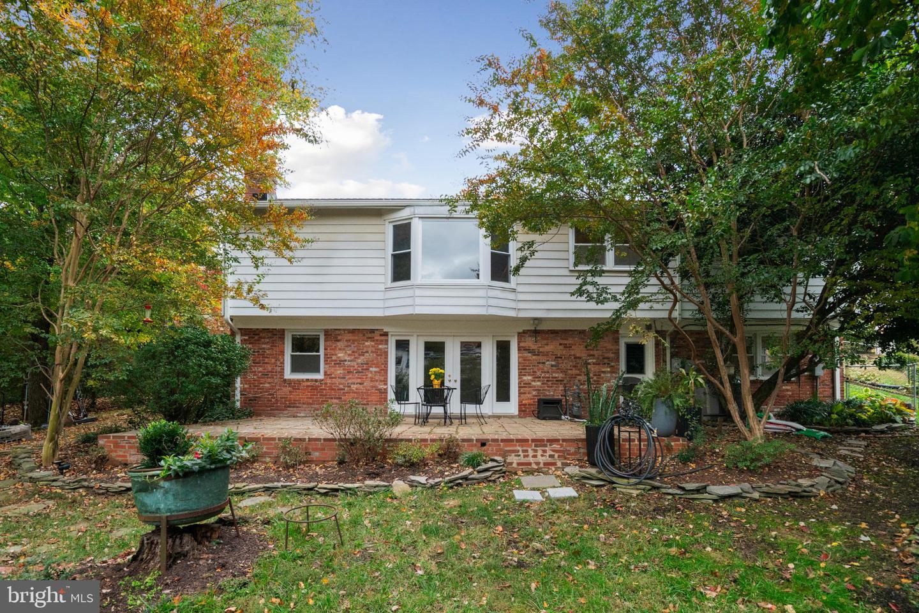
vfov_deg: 70.5
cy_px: 306
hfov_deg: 93.3
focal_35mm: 17
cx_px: 460
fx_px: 434
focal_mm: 17
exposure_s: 1/320
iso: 1250
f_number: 8
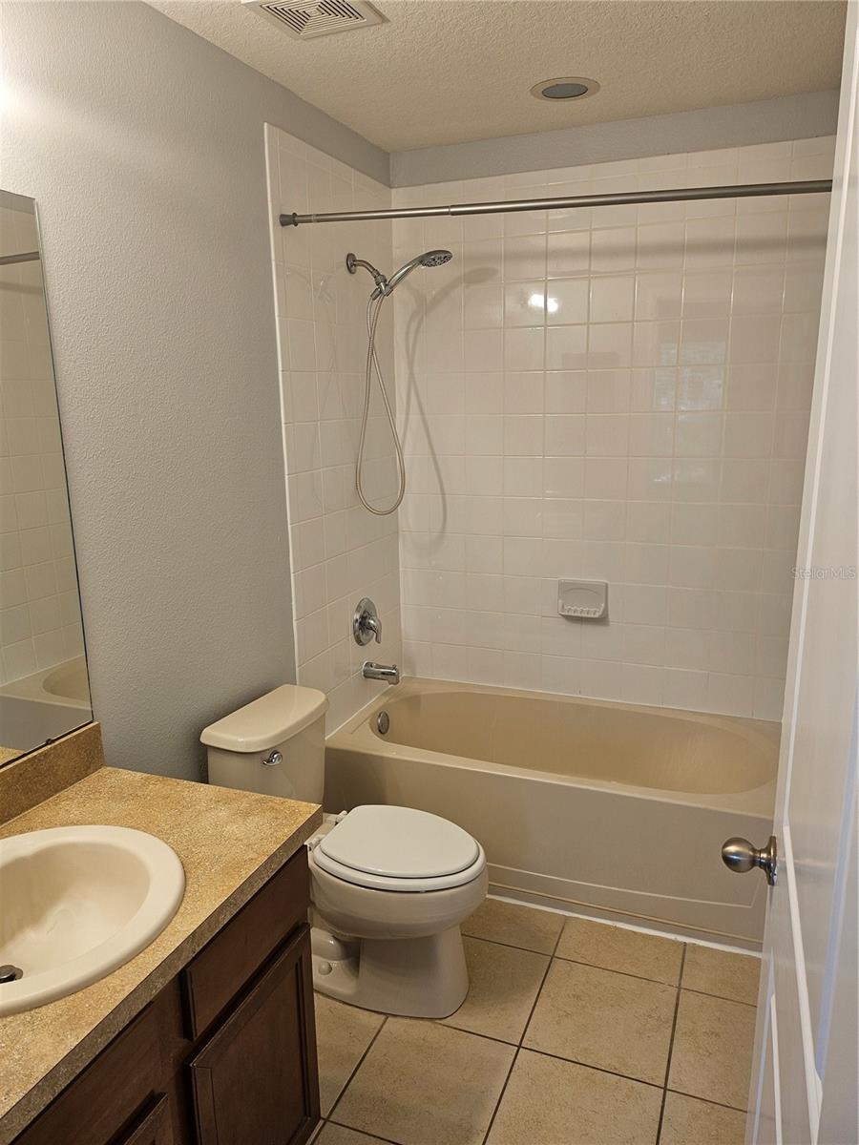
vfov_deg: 71.6
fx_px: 794
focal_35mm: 24
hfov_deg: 56.8
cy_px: 572
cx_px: 430
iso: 50
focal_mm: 5
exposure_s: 1/120
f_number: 1.8
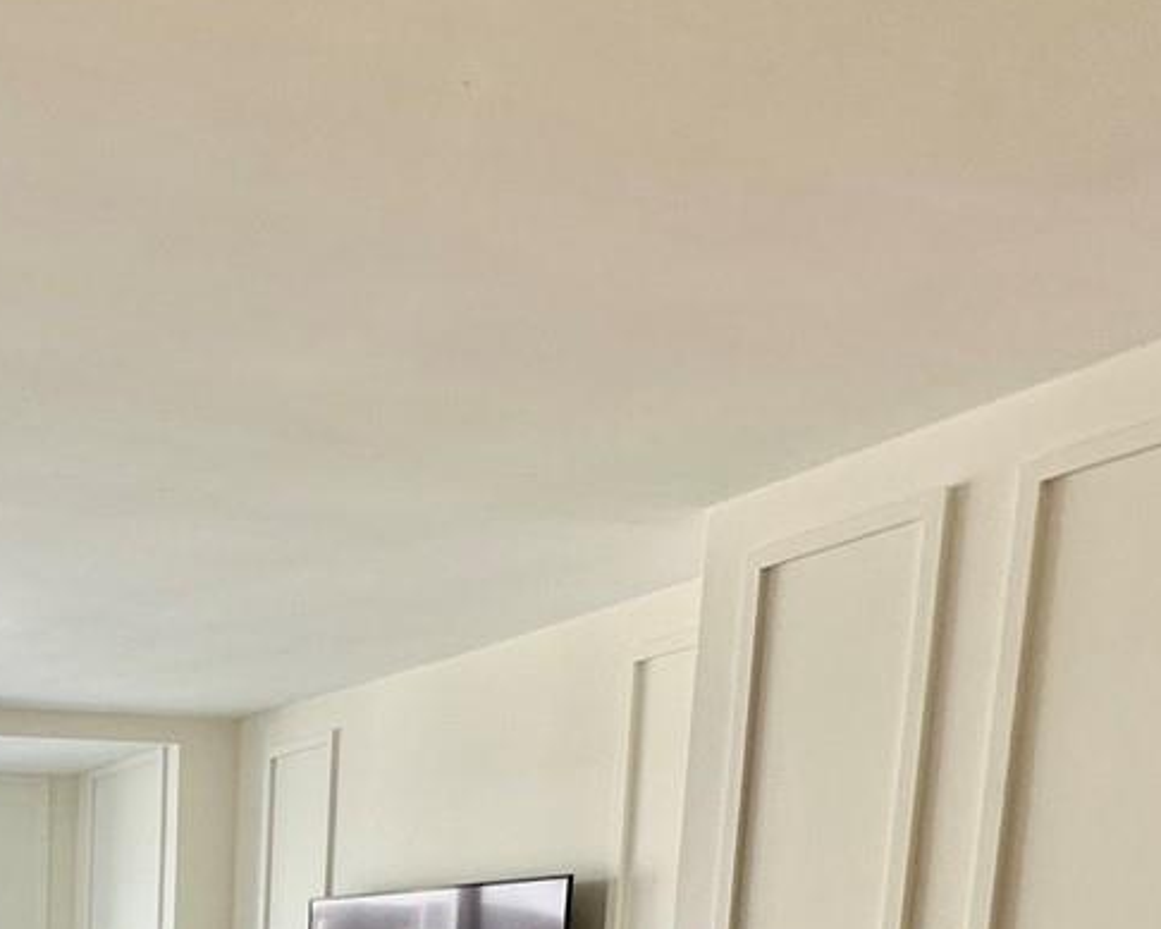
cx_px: -74
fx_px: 1547
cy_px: 1247
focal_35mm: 45
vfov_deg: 27.3
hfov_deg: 35.9
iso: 50
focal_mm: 2.22
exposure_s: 1/120
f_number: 2.2
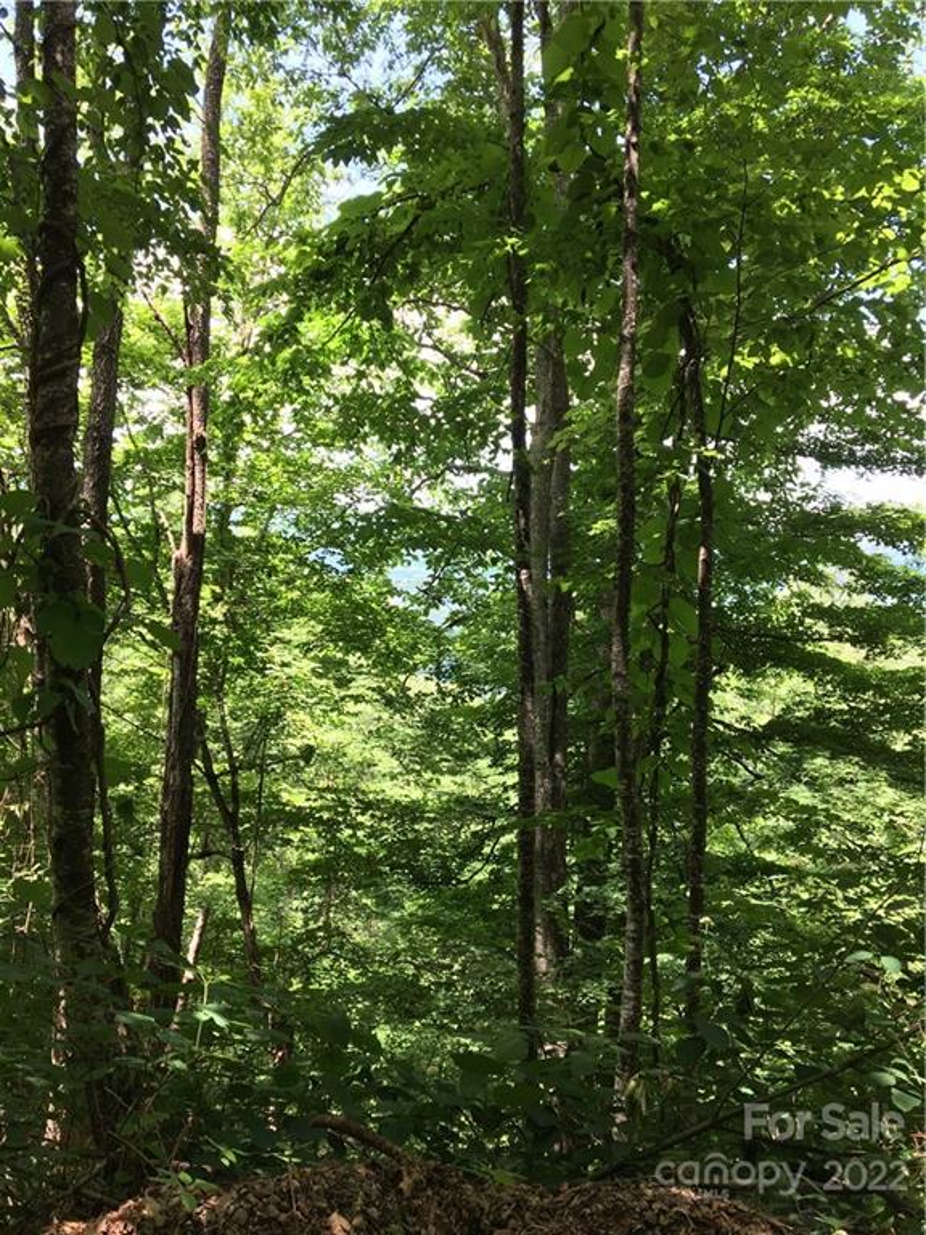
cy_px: 618
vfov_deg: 61.7
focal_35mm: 29
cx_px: 463
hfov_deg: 48.2
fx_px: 1034
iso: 25
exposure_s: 1/120
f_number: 2.2
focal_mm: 4.15
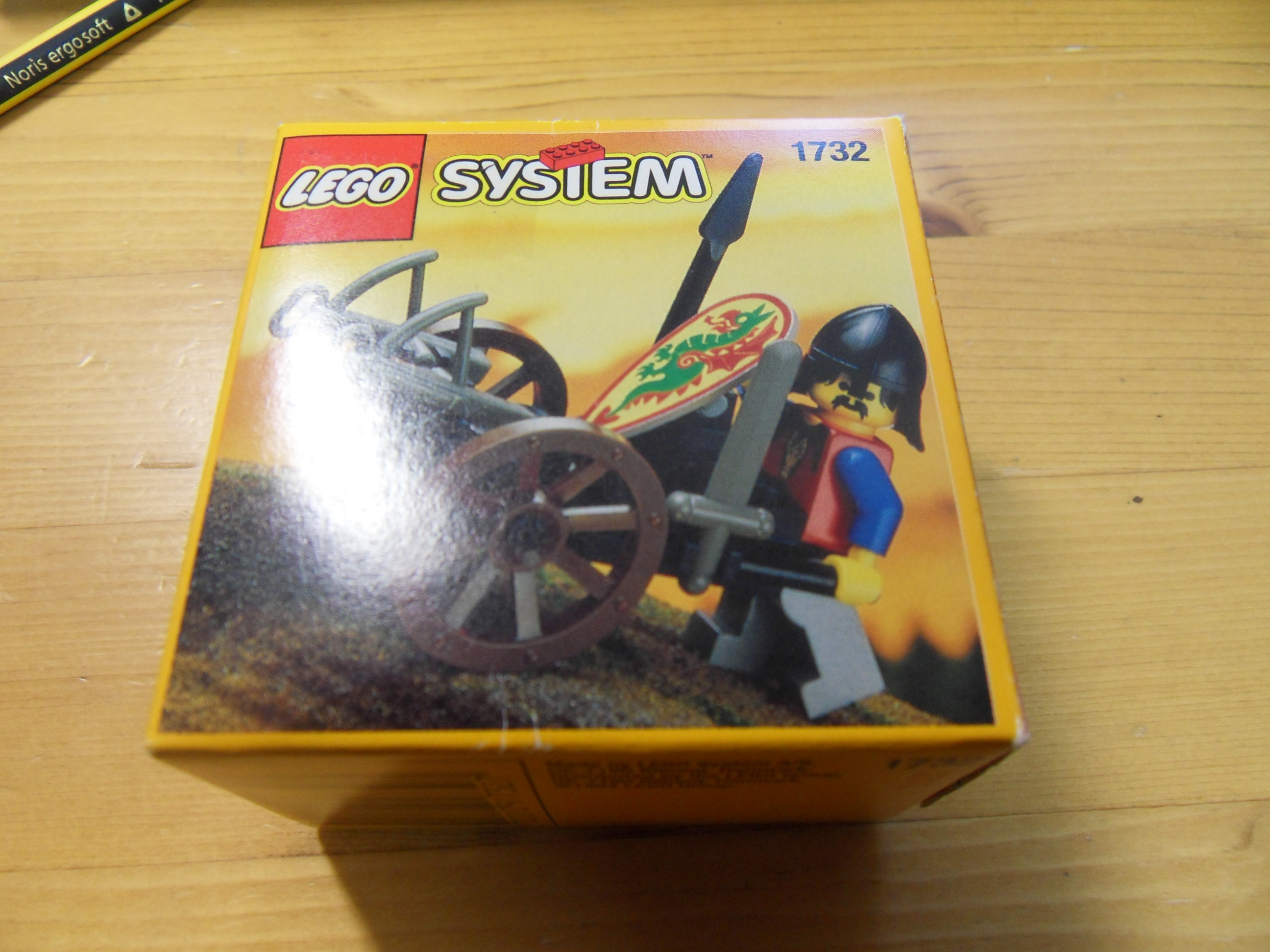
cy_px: 476
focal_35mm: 24
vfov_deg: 56.8
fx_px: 881
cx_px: 635
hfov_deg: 71.6
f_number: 3.3
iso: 160
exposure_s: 1/30
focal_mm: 4.2
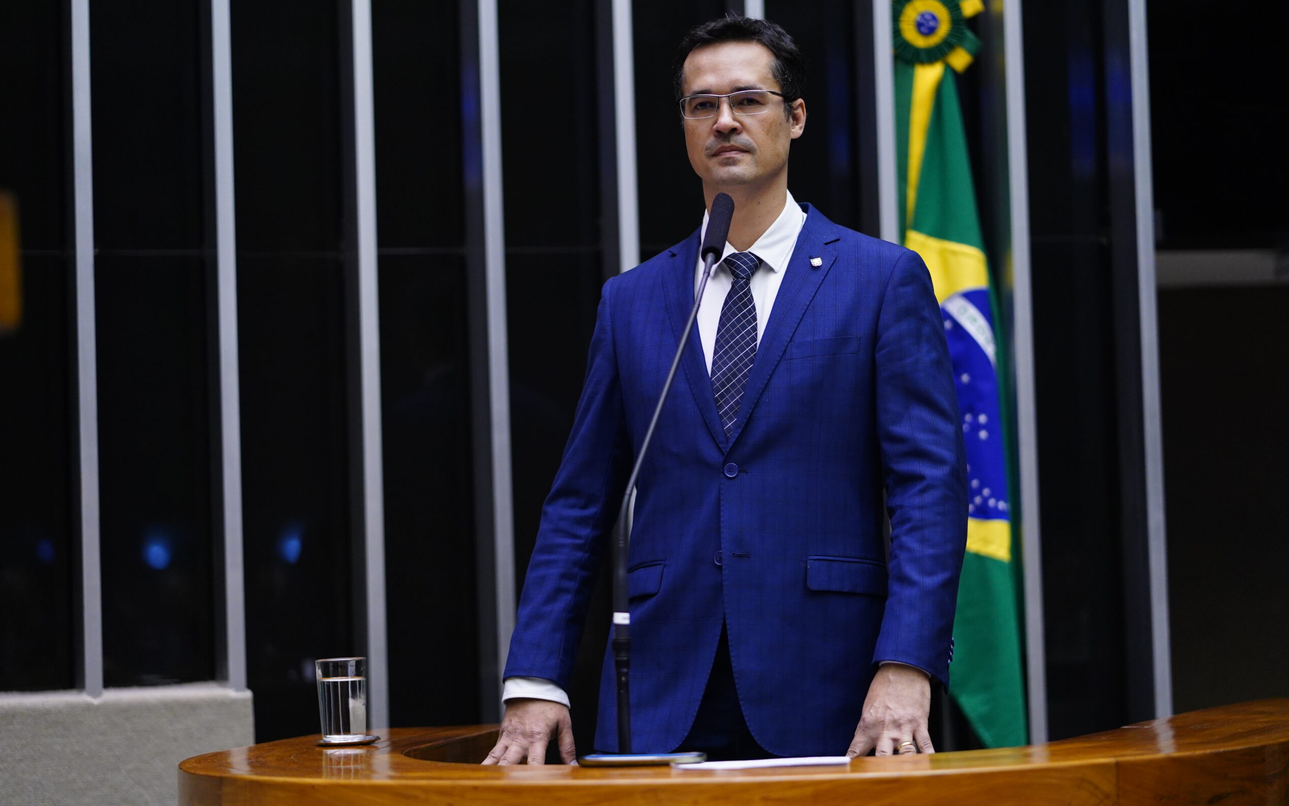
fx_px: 3056
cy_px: 405
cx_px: 645
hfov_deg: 23.8
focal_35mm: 87
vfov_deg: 15.0
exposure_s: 1/320
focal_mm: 85
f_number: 1.8
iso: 2500
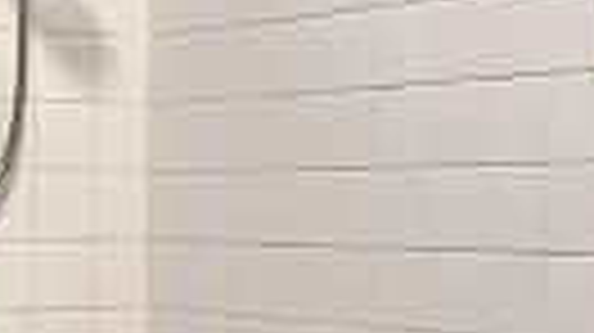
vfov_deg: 11.0
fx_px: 1731
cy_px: 266
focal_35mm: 110
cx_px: 81
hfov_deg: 19.2
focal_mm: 1.57
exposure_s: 1/50
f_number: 1.8
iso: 250
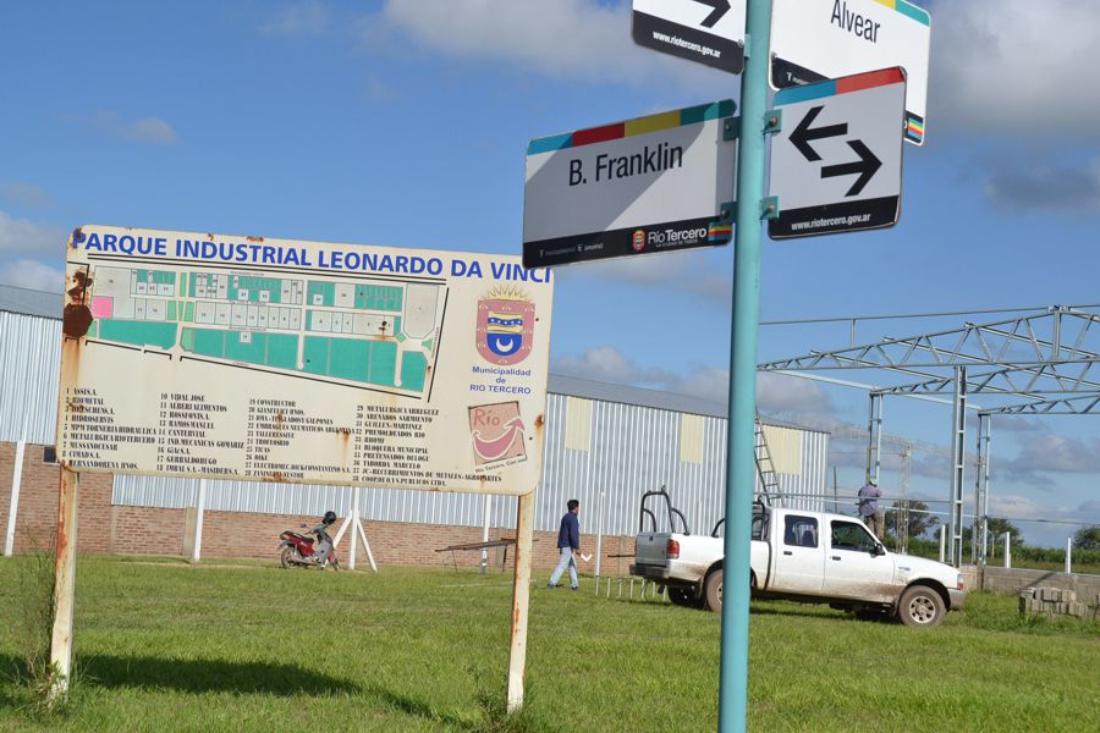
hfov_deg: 41.1
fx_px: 1467
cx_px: 550
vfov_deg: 28.1
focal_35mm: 48
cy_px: 366
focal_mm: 32
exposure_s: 1/2000
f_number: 10
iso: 400
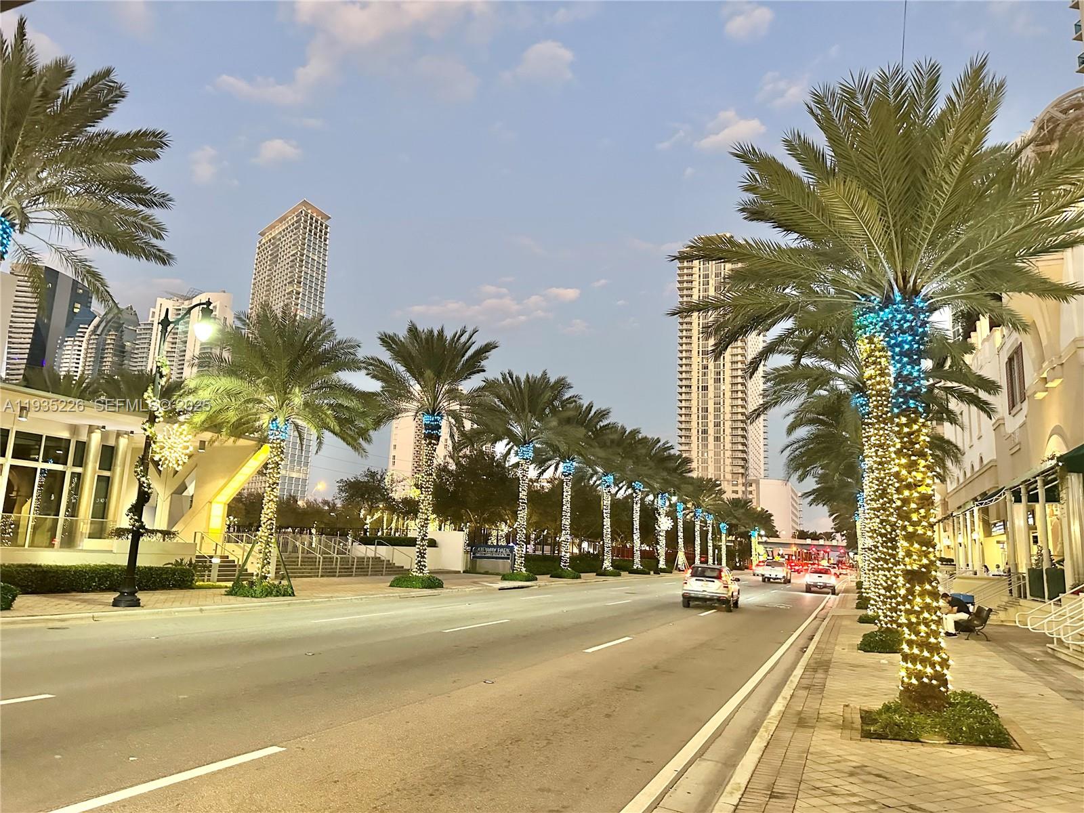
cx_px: 542
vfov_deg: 56.8
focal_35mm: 24
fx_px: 752
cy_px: 406
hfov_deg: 71.6
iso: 800
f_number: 1.78
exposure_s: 1/60
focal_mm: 6.86
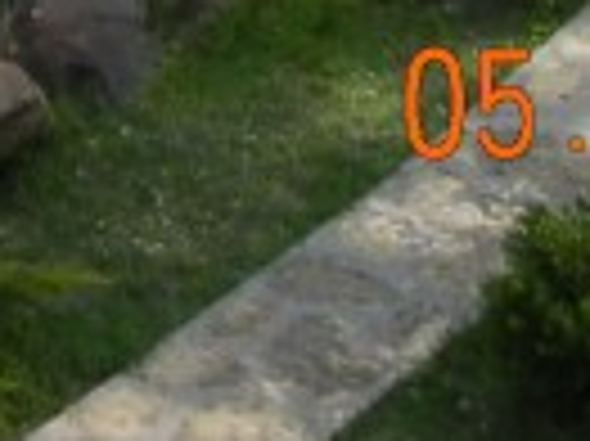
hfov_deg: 8.1
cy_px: -1264
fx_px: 4002
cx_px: -486
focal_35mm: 235
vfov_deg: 5.6
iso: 160
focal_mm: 5.4
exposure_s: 1/787
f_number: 3.5
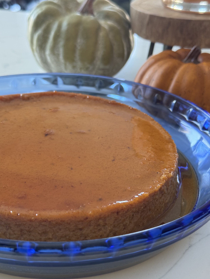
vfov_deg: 39.7
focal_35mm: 48
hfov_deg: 30.3
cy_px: 140
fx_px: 388
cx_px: 105
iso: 250
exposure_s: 1/60
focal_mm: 6.76
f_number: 1.78
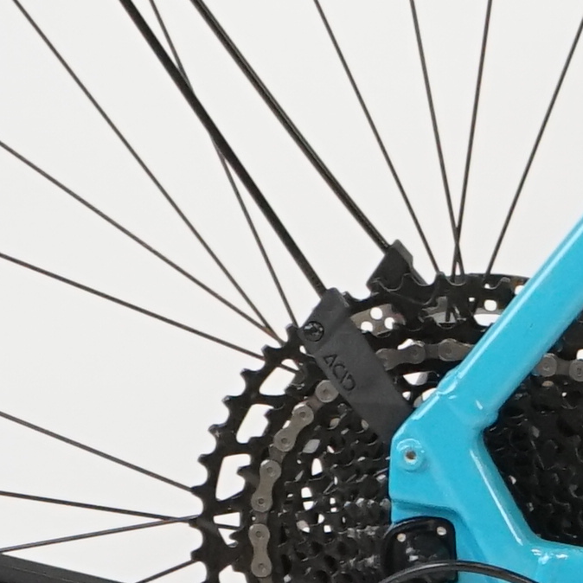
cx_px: 1996
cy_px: -42
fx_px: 8365
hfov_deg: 3.8
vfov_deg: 4.0
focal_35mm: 439
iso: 1600
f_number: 5.6
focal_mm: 58
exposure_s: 1/200
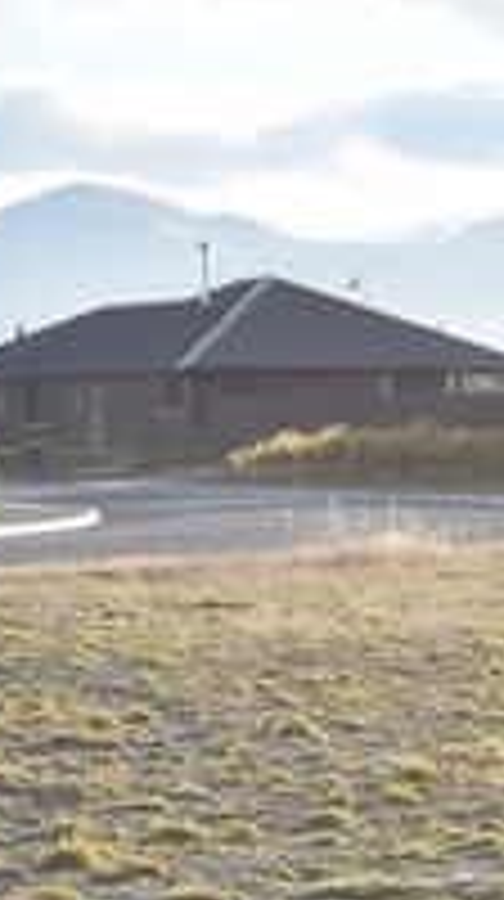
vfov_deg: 14.5
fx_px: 3457
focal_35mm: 145
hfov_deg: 8.3
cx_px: 4
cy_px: 999
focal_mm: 24
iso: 220
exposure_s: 1/250
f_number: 8
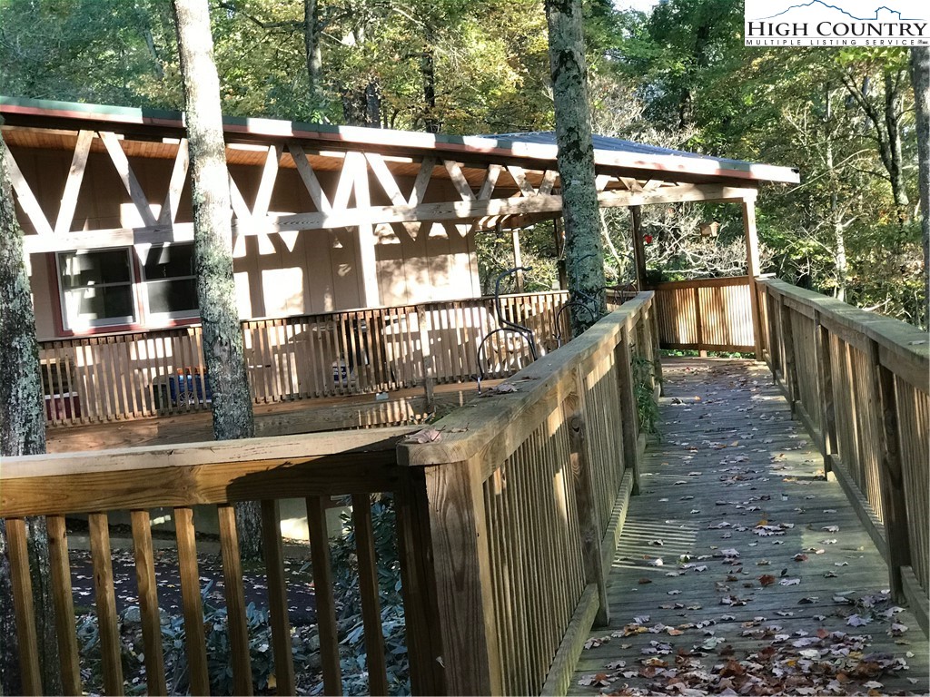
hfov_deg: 33.8
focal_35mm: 57
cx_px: 465
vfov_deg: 25.7
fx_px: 1531
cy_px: 348
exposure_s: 1/60
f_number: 2.8
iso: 80
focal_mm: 6.6
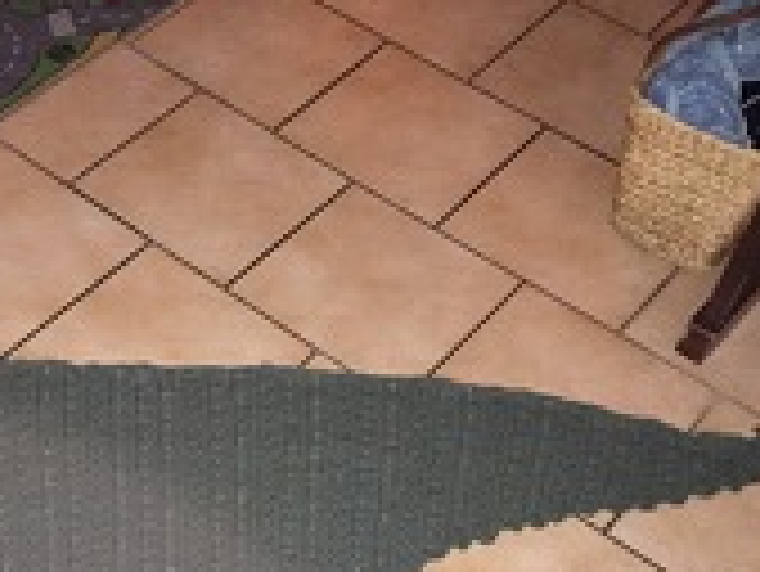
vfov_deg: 24.0
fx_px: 1318
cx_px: 155
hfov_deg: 31.4
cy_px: 468
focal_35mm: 60
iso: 400
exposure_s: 1/17
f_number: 2.2
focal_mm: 4.15
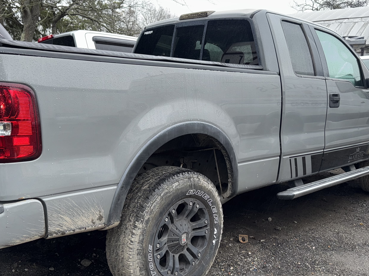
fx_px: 416
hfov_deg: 47.8
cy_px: 145
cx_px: 174
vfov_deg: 36.8
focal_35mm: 39
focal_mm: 6.76
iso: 80
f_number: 1.78
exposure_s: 1/26
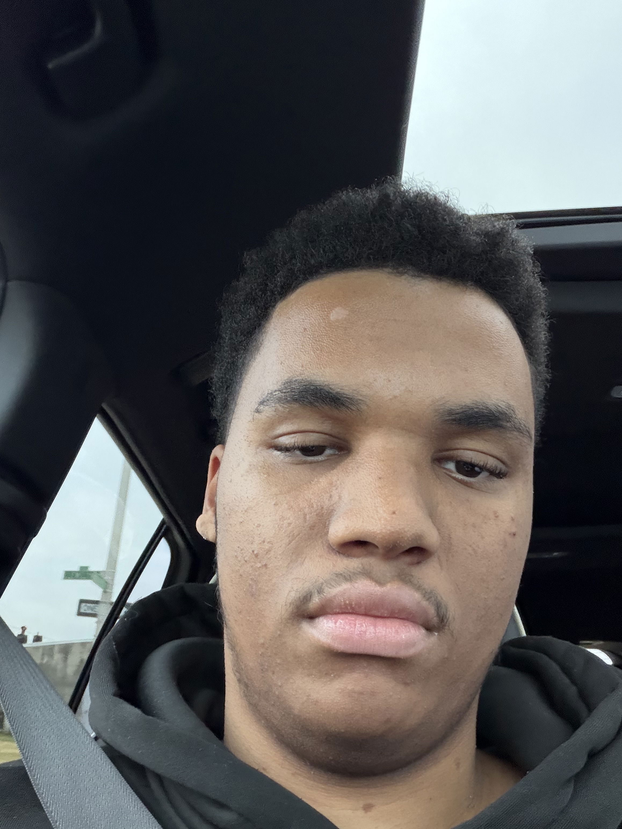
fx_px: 719
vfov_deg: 60.0
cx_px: 311
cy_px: 414
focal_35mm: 30
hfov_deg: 46.8
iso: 400
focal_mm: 2.71
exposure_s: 1/30
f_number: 1.9
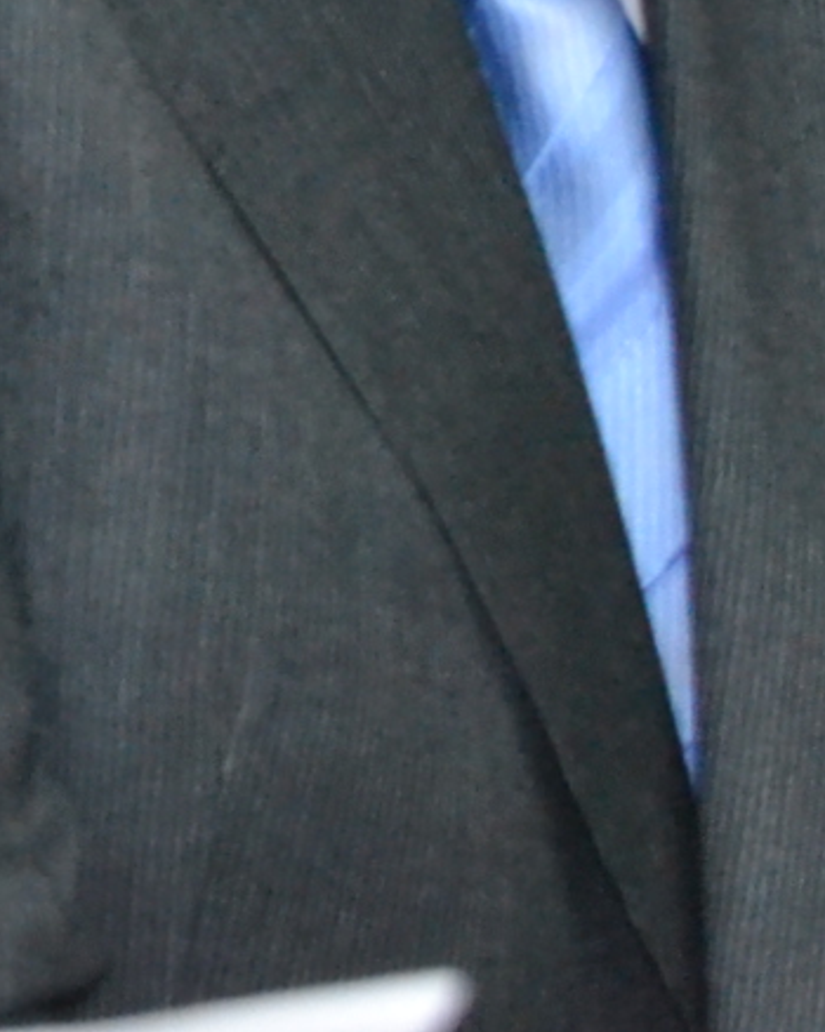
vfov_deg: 7.9
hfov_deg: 6.2
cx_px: -1287
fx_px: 7239
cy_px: -735
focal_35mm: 237
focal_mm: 32
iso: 2800
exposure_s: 1/60
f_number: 4.2
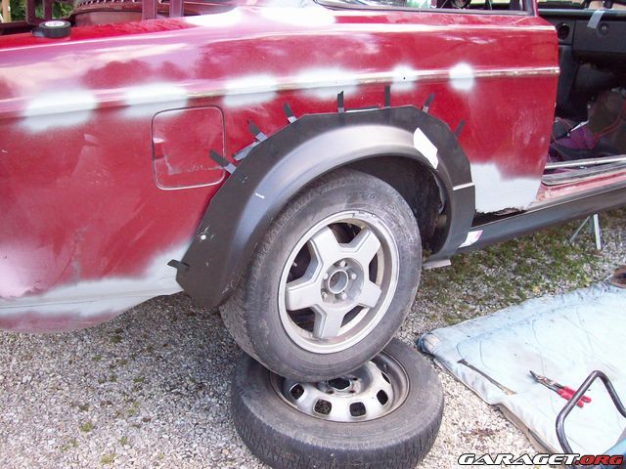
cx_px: 313
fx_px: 651
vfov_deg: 39.7
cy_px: 234
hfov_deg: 51.4
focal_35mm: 36
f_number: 2.7
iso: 200
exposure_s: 1/143
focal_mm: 6
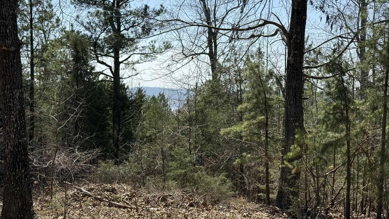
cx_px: 195
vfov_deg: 22.6
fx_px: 547
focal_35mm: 53
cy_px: 119
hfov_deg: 39.2
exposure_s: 1/3891
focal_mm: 6.76
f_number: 1.78
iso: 80
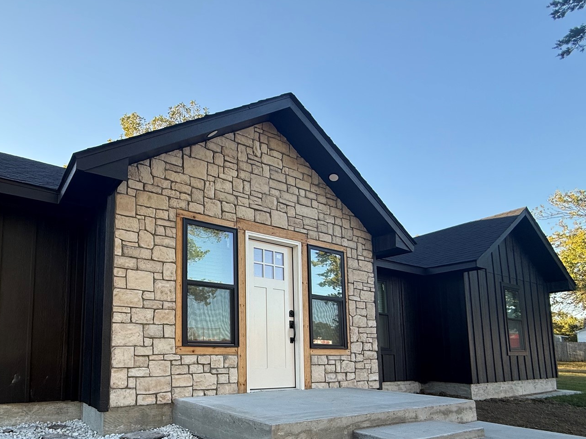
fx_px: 356
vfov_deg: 60.8
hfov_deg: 75.1
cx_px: 172
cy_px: 316
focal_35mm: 21
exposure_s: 1/285
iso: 64
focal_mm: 2.22
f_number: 2.2
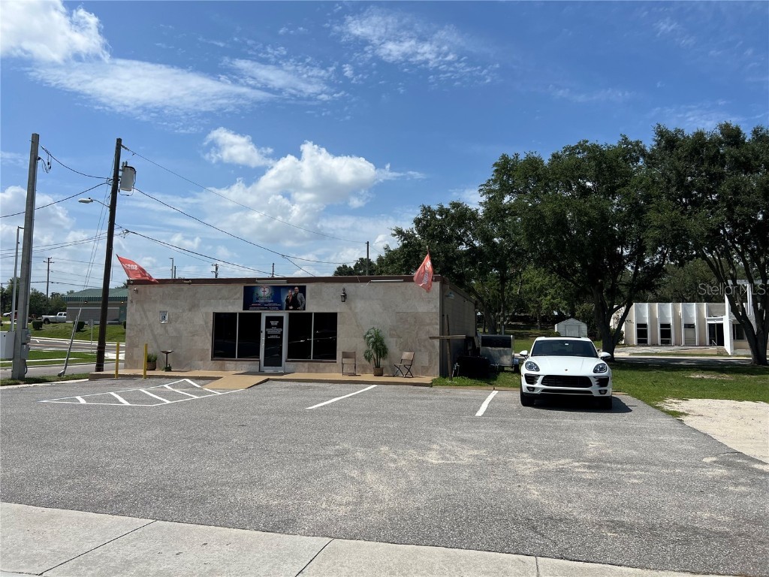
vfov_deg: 53.1
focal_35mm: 26
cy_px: 288
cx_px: 384
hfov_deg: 67.3
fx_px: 578
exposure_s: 1/7463
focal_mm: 5.7
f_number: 1.5
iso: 50
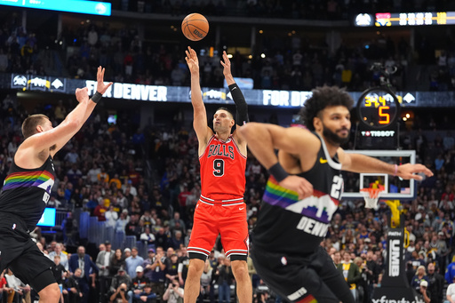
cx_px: 228
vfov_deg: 13.5
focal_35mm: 101
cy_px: 152
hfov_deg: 20.2
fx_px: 1276
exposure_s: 1/1600
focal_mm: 101
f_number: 3.2
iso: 5000
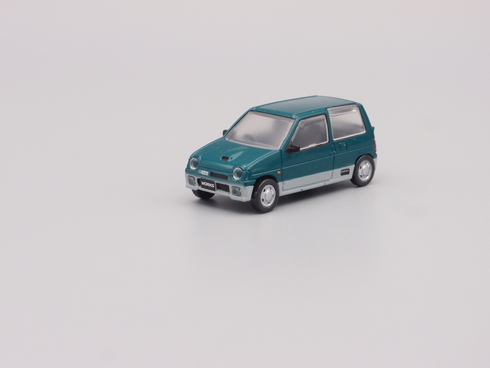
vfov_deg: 13.2
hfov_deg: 17.6
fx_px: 1585
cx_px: 245
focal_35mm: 112
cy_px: 184
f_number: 8
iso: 100
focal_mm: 24
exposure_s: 1/10
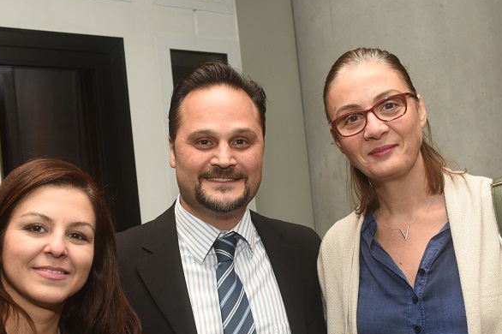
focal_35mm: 58
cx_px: 223
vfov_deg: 23.3
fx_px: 808
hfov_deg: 34.5
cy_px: 220
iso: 1000
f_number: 6.3
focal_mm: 34
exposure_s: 1/80
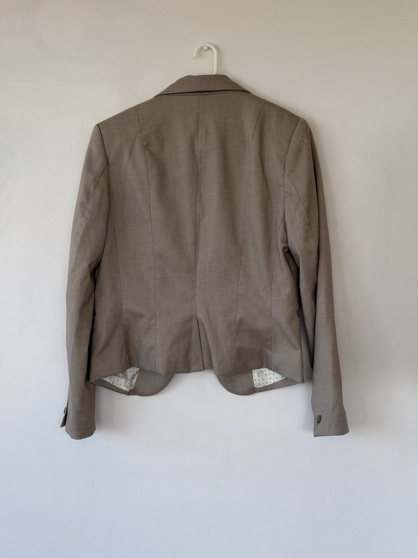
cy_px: 279
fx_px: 773
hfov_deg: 30.3
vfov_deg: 39.7
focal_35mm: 48
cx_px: 209
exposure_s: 1/392
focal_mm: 6.76
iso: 64
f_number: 1.78
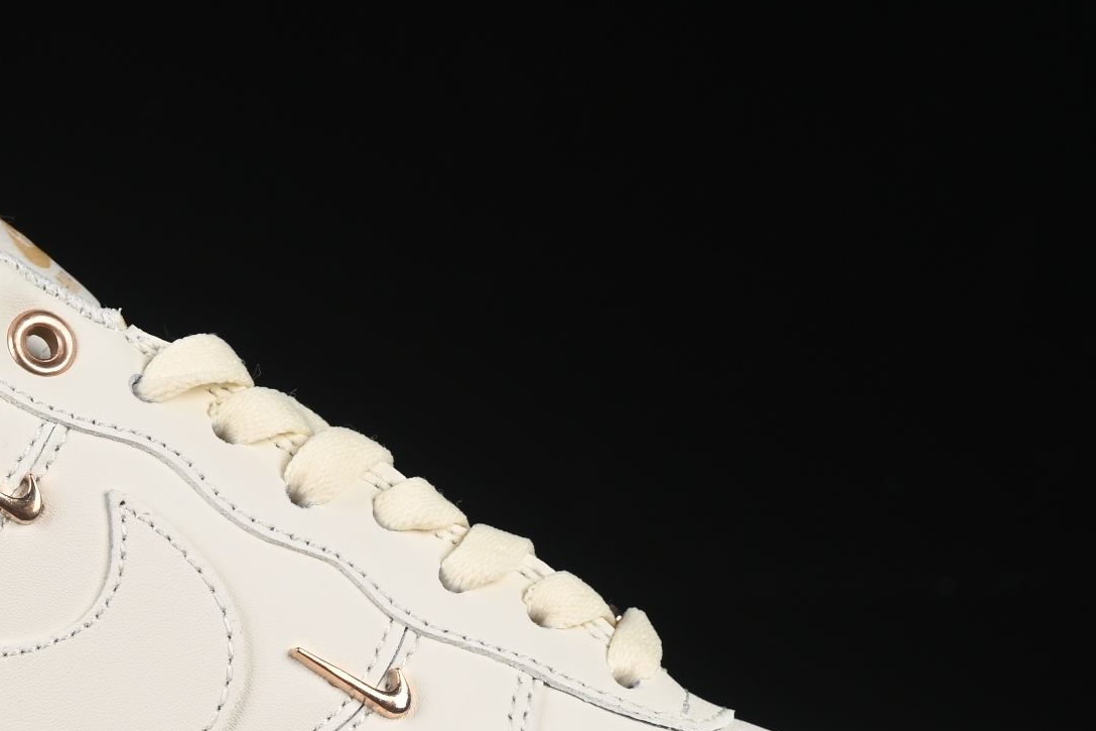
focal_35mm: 192
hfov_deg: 10.7
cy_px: 589
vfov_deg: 7.1
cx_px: 212
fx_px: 5844
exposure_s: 1/80
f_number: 8
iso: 160
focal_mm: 50
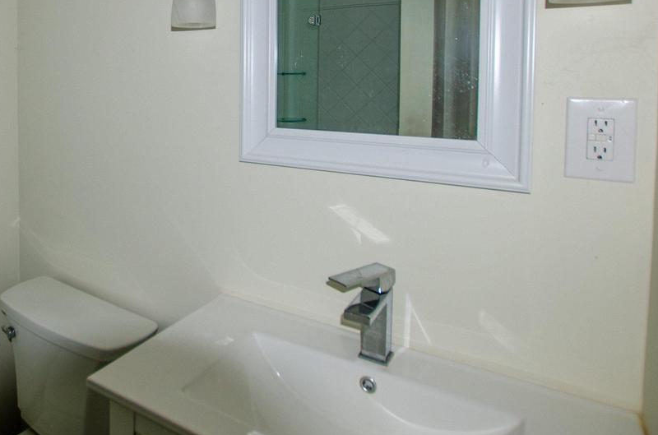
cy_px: 93
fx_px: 492
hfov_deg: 61.6
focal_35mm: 27
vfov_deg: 45.5
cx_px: 126
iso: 100
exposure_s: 1/60
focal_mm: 10
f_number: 3.5
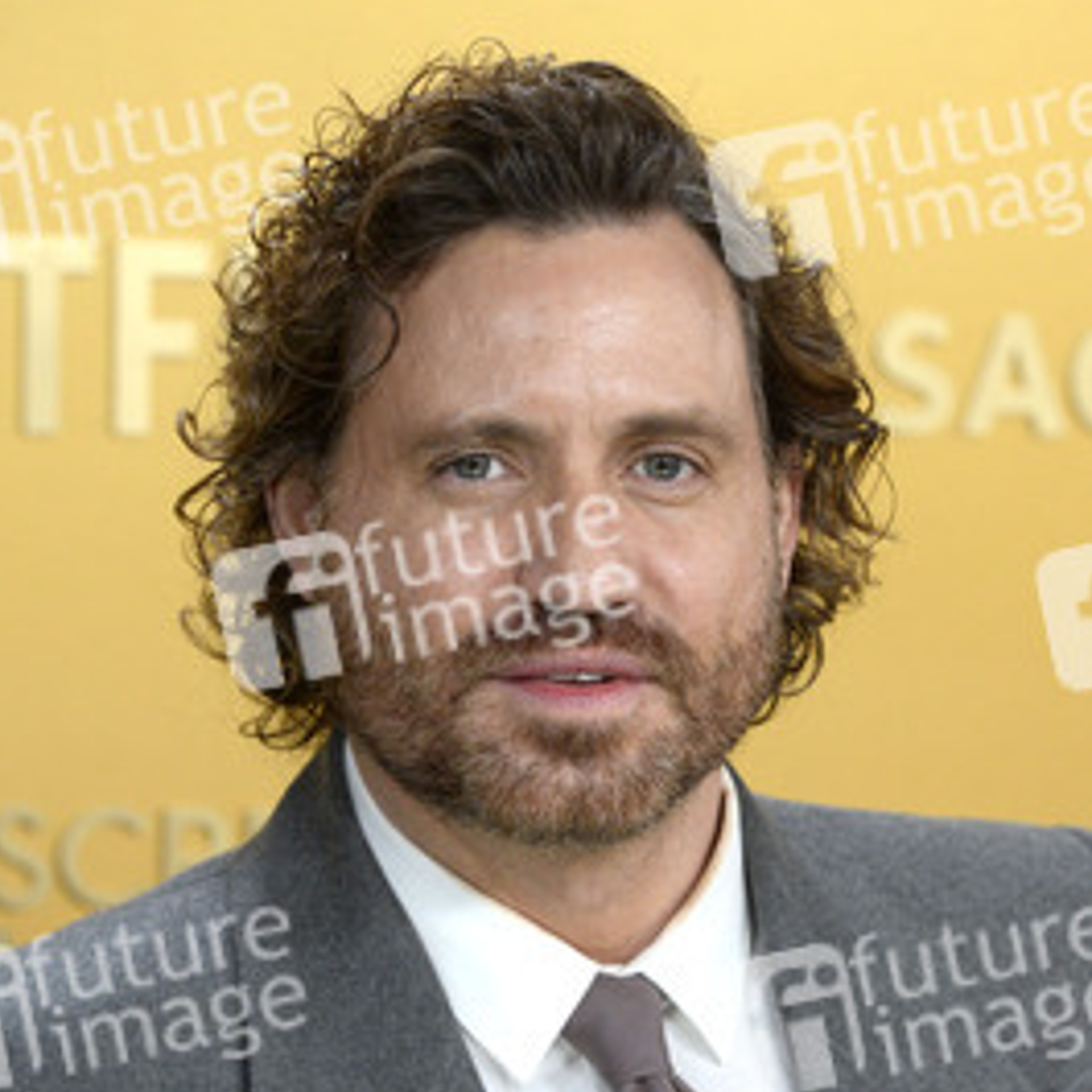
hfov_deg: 8.3
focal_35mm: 212
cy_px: 799
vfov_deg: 8.2
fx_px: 7566
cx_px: 546
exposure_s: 1/250
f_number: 6.3
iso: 2500
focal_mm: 165
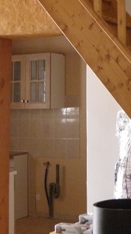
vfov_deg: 28.5
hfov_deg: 16.2
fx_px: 439
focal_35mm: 71
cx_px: 163
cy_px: 21
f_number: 2.8
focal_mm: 4.6
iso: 400
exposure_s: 1/3
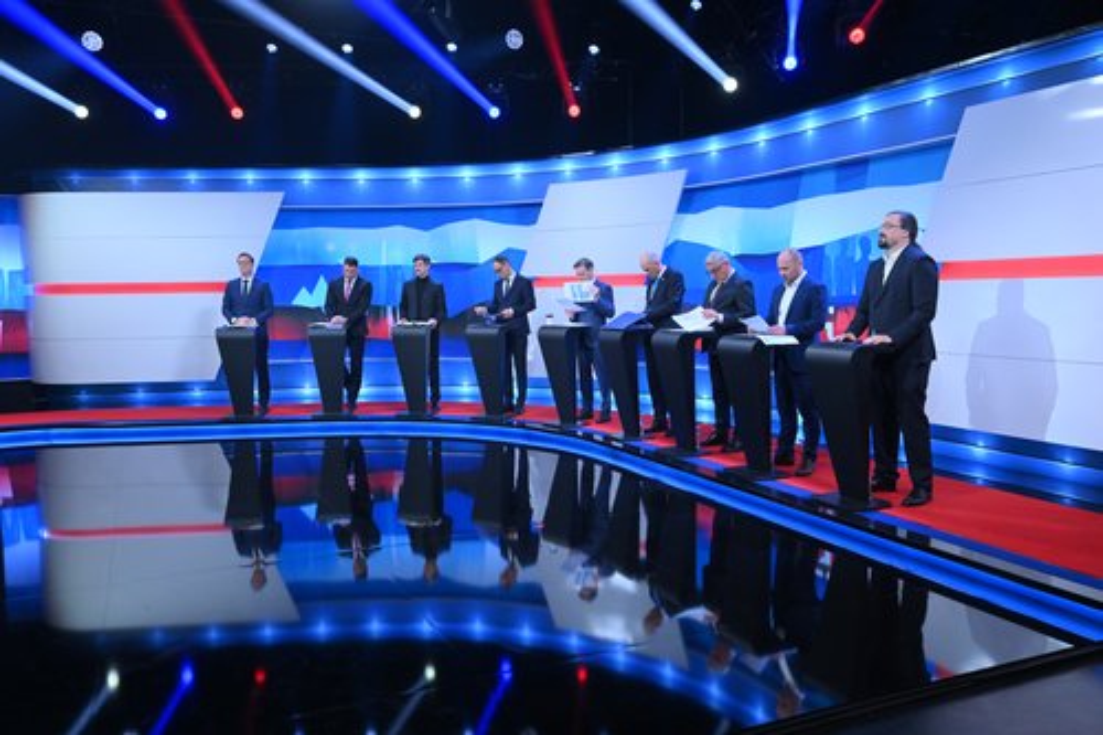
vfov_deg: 43.6
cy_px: 368
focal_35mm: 30
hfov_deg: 61.9
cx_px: 552
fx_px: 919
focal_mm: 30
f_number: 5.6
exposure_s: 1/100
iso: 4000
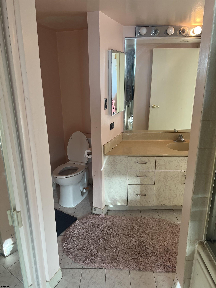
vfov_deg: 67.3
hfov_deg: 53.1
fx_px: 216
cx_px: 108
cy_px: 144
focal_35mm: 26
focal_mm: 5.7
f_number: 1.5
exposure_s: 1/120
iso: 100
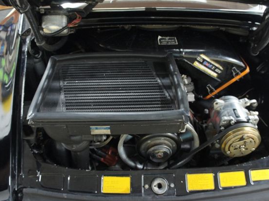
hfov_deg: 60.0
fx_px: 233
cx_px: 136
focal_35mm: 30
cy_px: 103
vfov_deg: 46.8
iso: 1600
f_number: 3.5
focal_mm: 18
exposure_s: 1/20
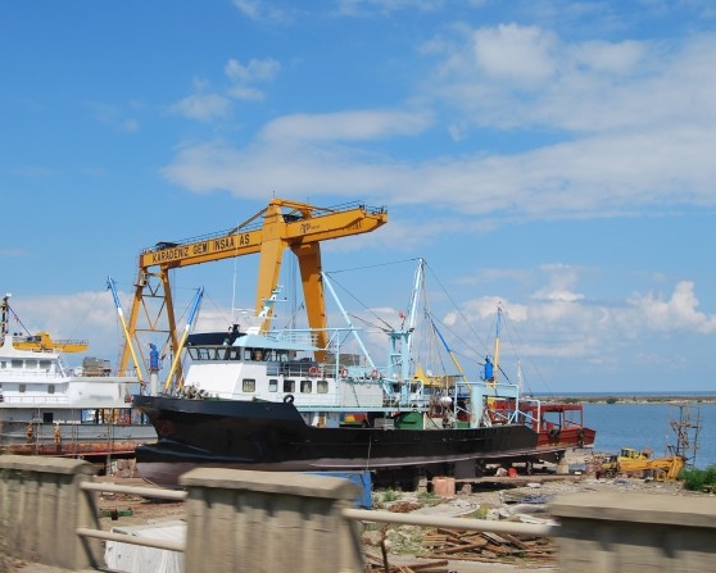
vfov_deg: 34.2
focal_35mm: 44
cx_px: 367
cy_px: 286
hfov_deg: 42.0
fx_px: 933
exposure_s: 1/250
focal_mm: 26
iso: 100
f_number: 10
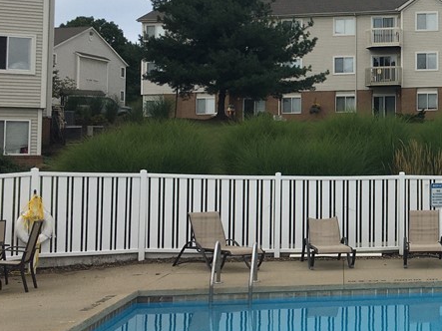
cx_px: 483
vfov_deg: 21.9
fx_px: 855
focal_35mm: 67
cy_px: 118
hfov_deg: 26.7
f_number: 2.2
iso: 25
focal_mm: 4.15
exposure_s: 1/2404
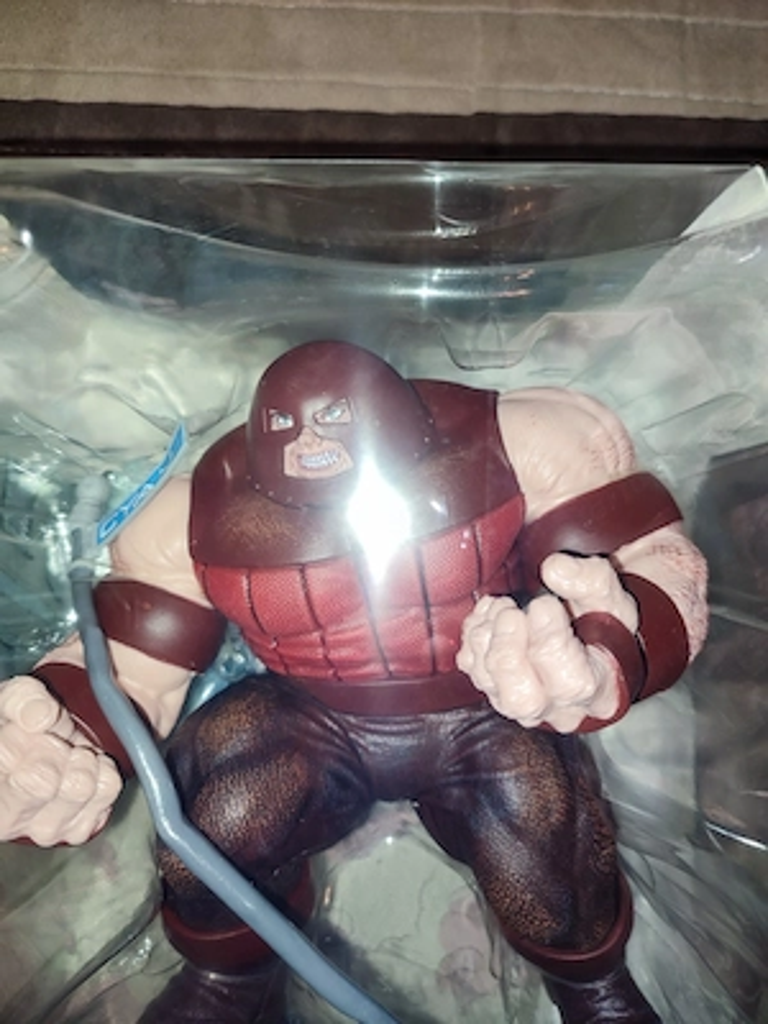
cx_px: 384
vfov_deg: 69.4
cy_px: 512
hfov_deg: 54.9
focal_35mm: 25
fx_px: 740
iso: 192
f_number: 1.9
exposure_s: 1/33
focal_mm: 6.04
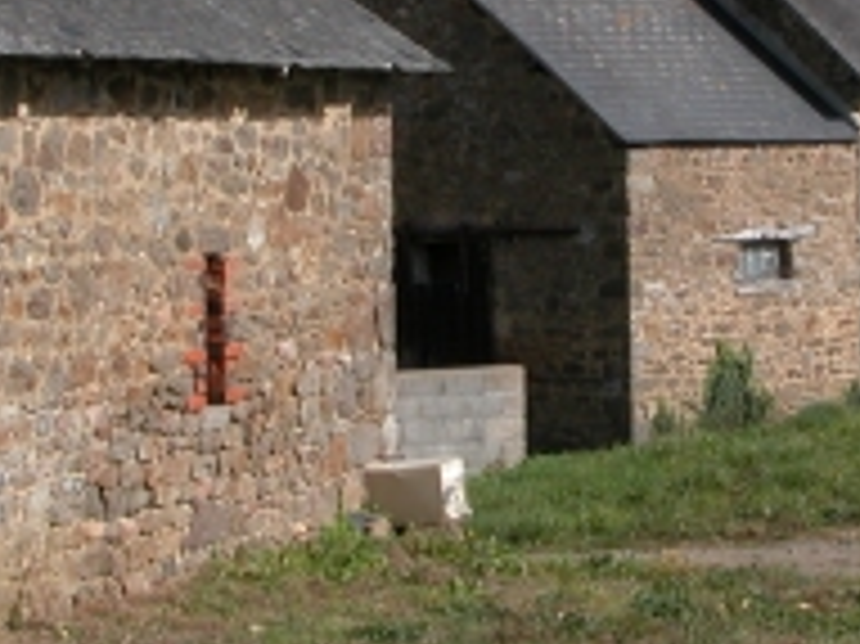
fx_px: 3104
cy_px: 144
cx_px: 504
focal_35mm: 125
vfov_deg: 11.8
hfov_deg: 15.8
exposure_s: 1/435
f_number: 6.3
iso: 100
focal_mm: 8.9
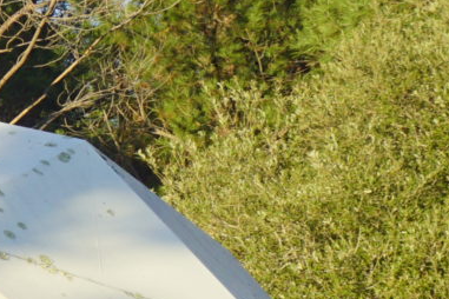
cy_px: 397
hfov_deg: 7.8
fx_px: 2769
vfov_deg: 6.1
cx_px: -996
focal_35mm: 222
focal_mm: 22
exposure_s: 1/125
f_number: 8
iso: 100
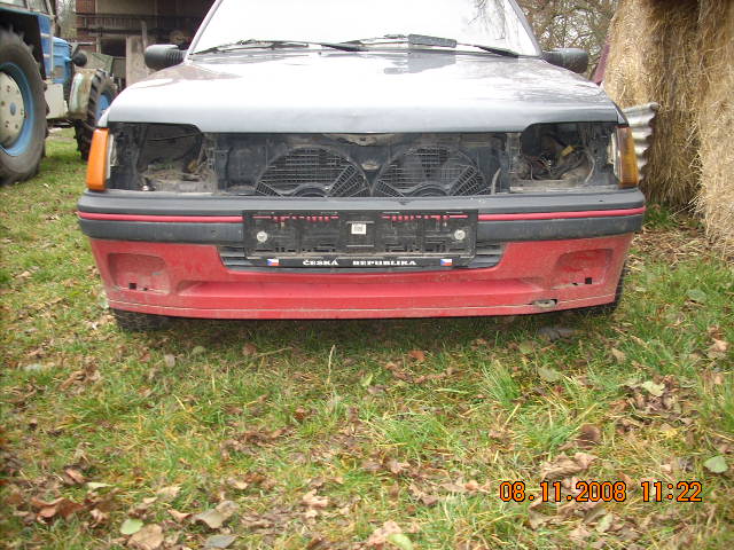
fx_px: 785
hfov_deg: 50.1
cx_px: 367
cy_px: 275
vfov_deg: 38.7
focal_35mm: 37
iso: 64
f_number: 2.8
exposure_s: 1/30
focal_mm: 6.2
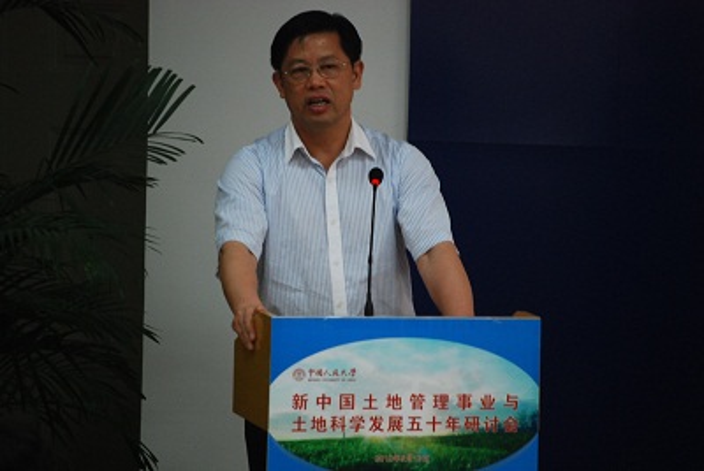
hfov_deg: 7.2
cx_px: 352
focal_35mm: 285
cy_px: 236
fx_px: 5581
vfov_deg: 4.8
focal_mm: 190
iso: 800
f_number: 5.6
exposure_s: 1/20
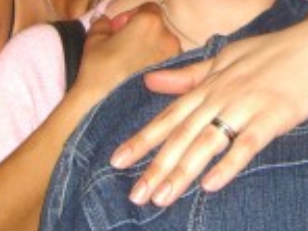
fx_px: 1370
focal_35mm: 154
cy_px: -158
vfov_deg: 9.3
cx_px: 296
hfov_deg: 12.7
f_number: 2.8
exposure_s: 1/60
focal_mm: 7.9
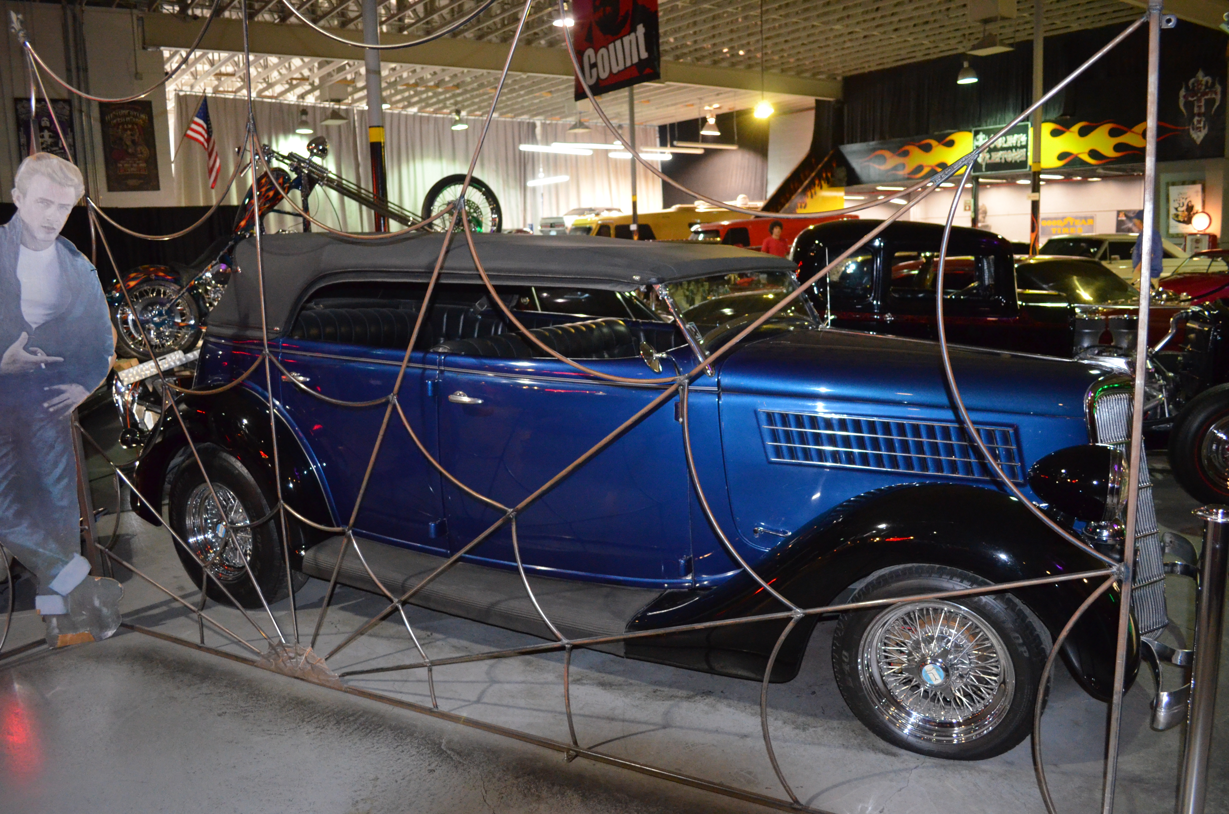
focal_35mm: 27
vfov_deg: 47.7
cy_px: 407
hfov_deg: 67.5
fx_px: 920
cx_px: 614
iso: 3200
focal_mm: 18
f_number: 3.5
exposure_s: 1/60
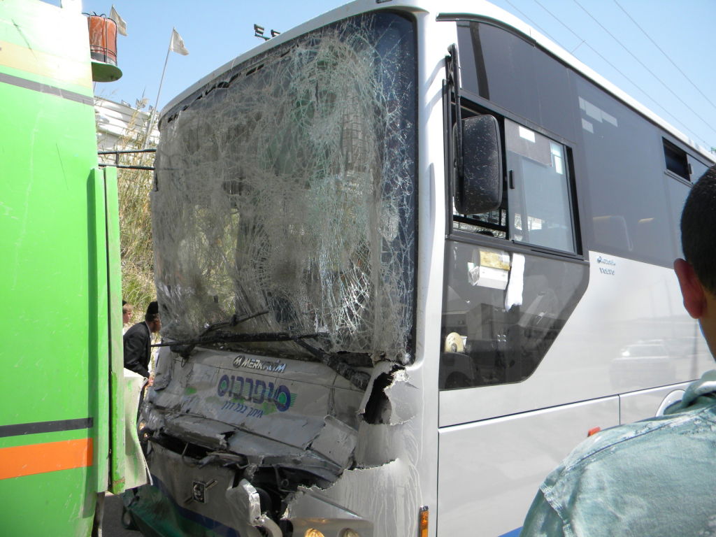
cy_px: 268
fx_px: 579
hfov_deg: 63.4
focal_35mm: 28
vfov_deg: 49.7
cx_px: 358
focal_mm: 5
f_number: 3.5
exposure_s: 1/641
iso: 80
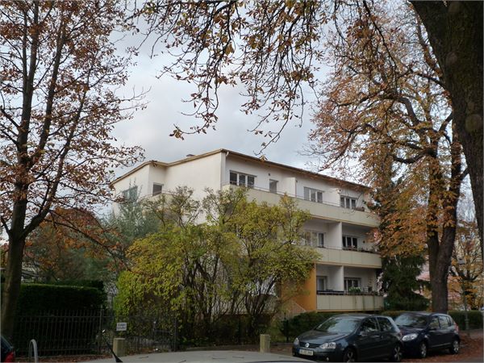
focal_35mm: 33
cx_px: 242
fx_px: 461
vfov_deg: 42.9
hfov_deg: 55.4
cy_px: 182
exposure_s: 1/80
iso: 160
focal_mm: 5.8
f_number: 3.6
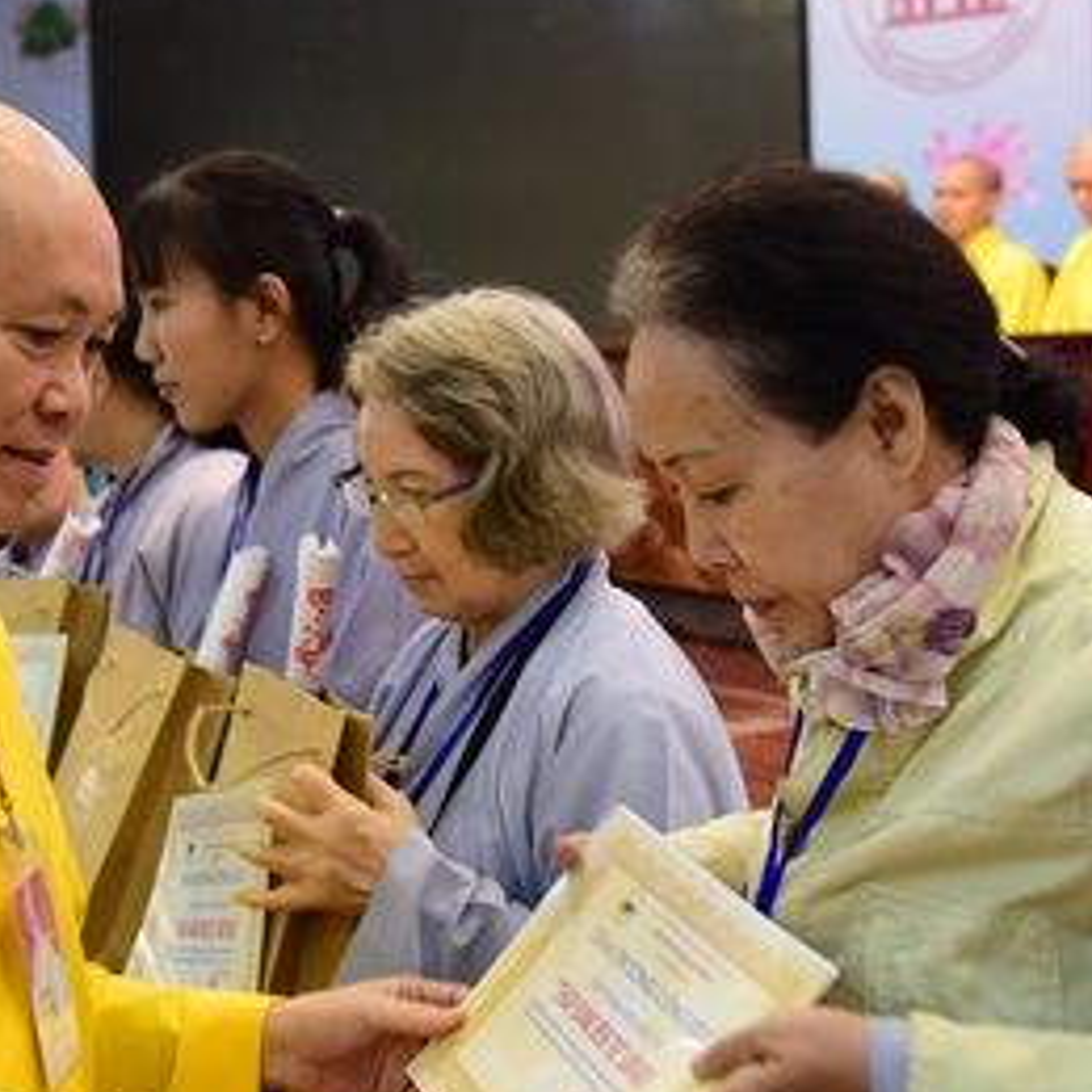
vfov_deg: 25.9
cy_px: 349
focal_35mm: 66
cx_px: 445
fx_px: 2356
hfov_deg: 26.1
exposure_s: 1/30
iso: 1000
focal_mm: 31
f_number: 4
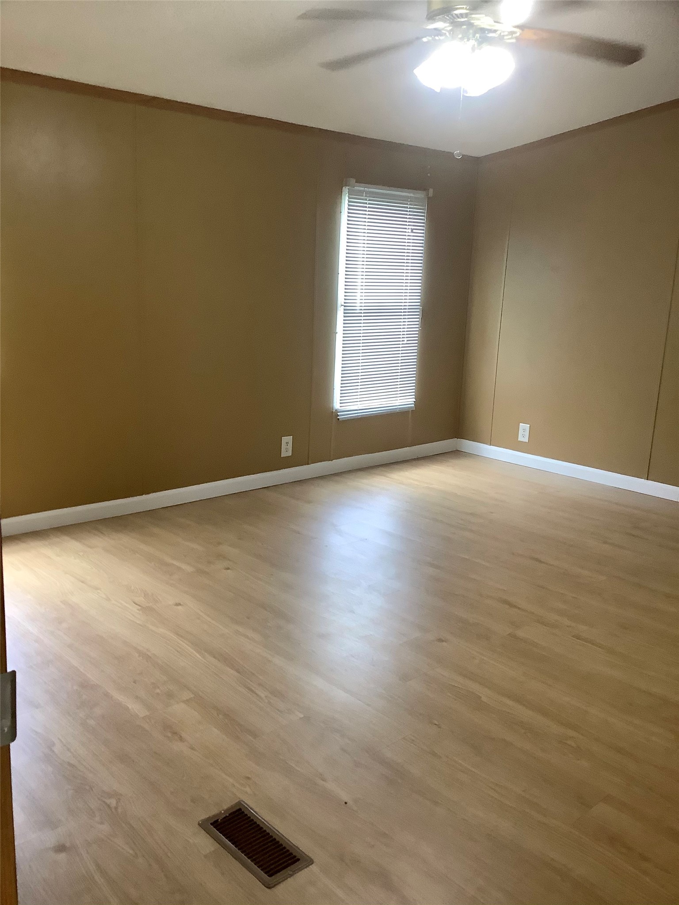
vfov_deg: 58.4
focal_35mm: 31
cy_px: 452
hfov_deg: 45.4
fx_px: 811
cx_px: 340
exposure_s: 1/60
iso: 160
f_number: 2.4
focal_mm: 3.3
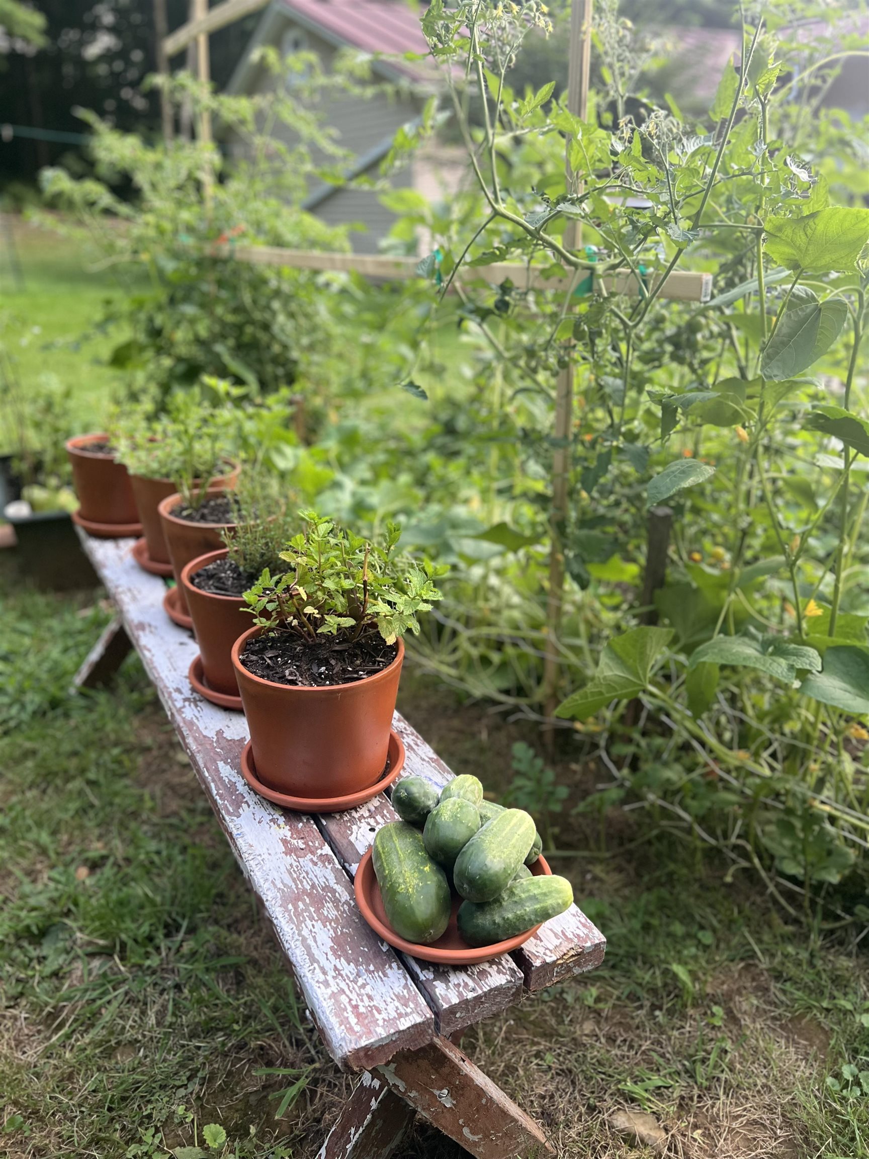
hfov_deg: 53.1
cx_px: 434
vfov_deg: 67.3
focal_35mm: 26
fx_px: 870
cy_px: 580
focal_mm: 5.7
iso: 125
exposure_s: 1/67
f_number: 1.5
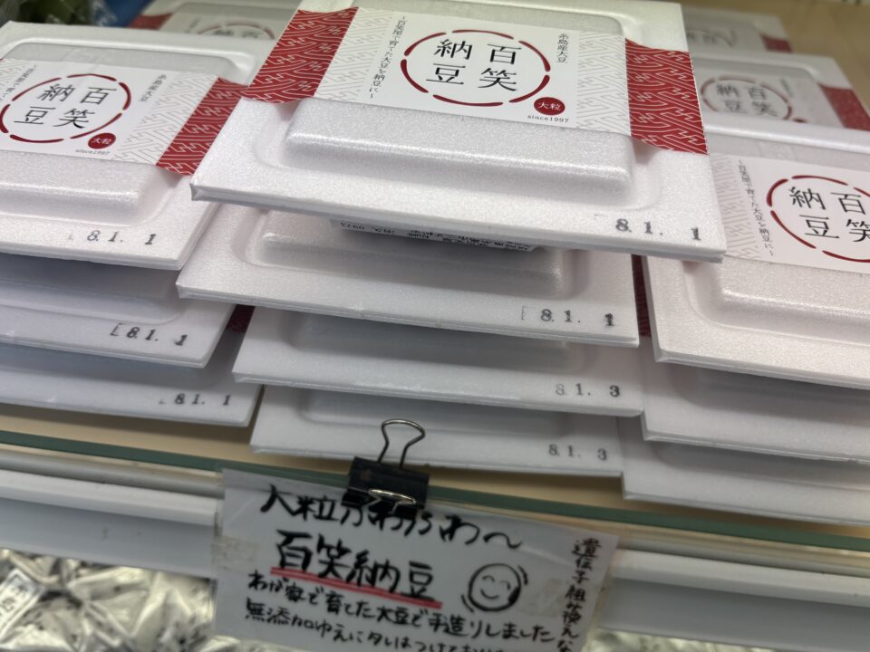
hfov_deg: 67.3
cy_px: 326
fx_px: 653
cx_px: 435
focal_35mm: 26
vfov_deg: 53.1
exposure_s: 1/260
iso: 40
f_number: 1.6
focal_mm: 5.96
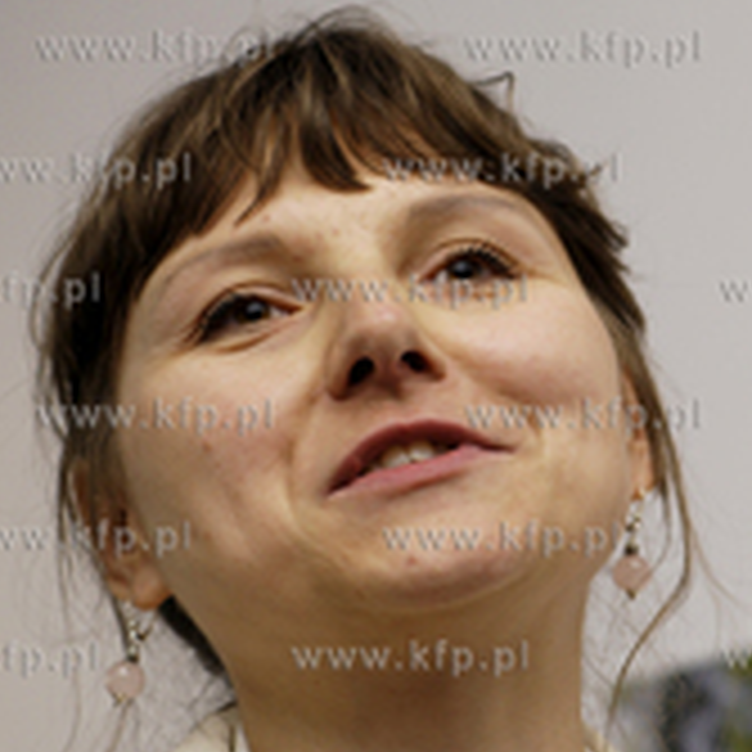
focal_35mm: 214
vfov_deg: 8.2
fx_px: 5260
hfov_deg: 8.1
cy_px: 477
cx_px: 743
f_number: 4
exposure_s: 1/200
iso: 100
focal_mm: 70
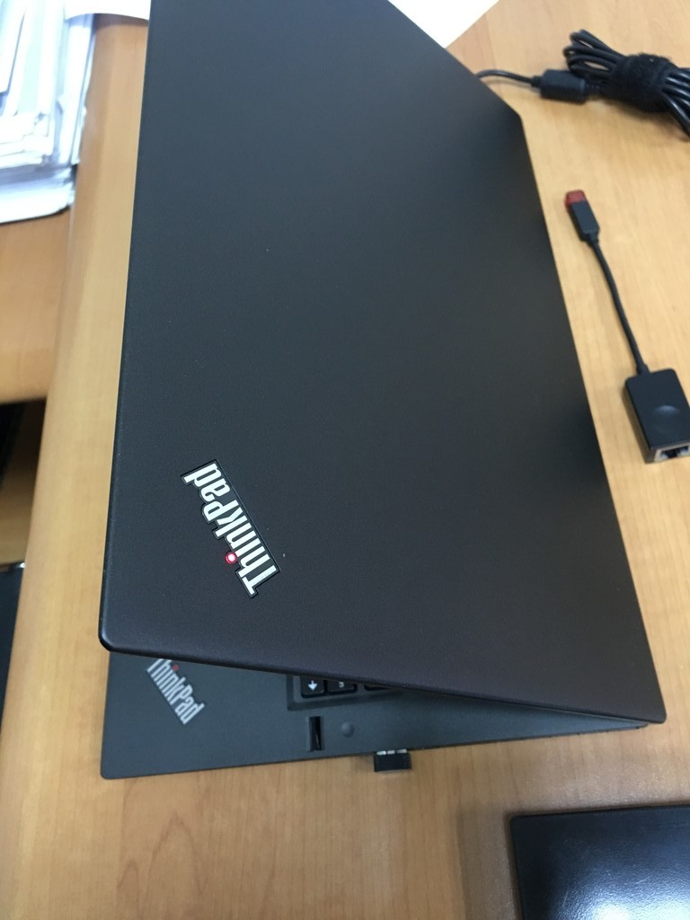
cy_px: 460
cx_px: 345
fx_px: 771
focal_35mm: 29
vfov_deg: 61.7
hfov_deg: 48.2
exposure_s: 1/8
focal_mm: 4.15
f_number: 2.2
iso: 160
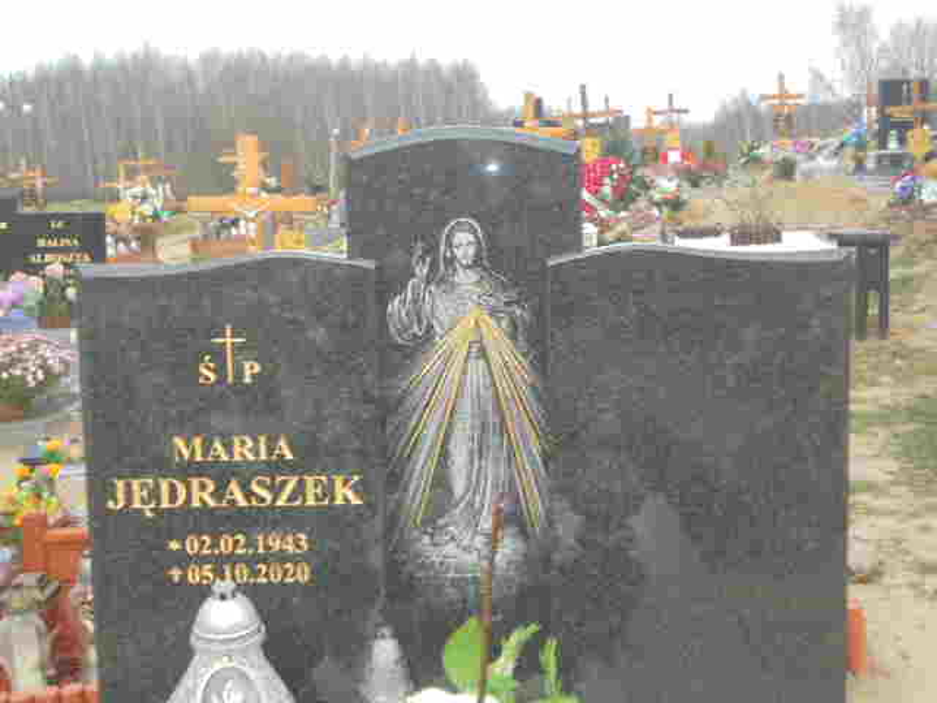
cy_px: 352
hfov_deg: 38.9
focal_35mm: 49
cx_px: 468
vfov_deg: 29.7
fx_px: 1326
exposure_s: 1/50
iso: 100
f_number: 4.8
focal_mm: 8.9
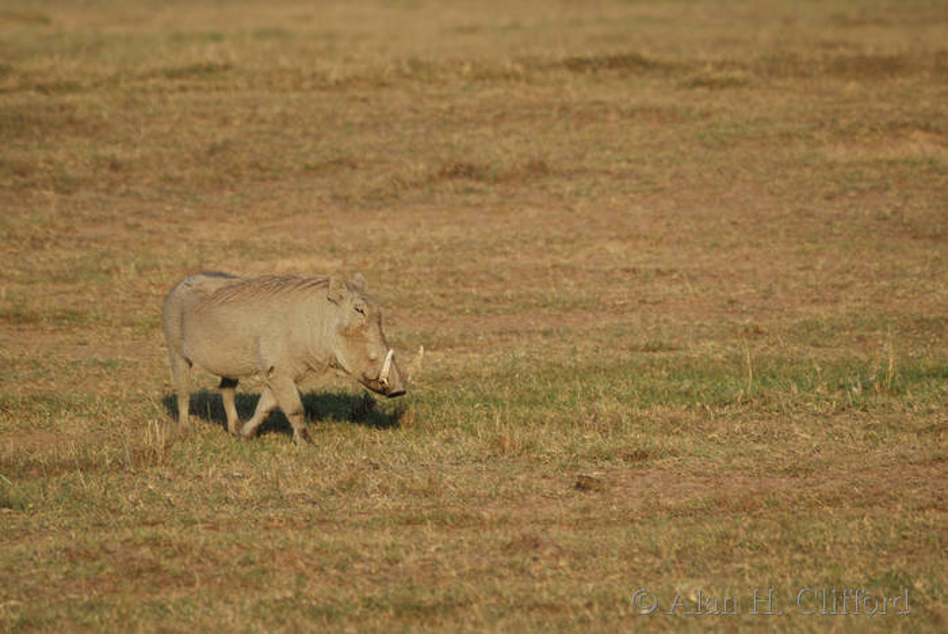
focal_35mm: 600
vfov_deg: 2.3
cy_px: 317
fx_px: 15813
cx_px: 474
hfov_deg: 3.4
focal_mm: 400
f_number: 5.6
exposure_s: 1/400
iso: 200
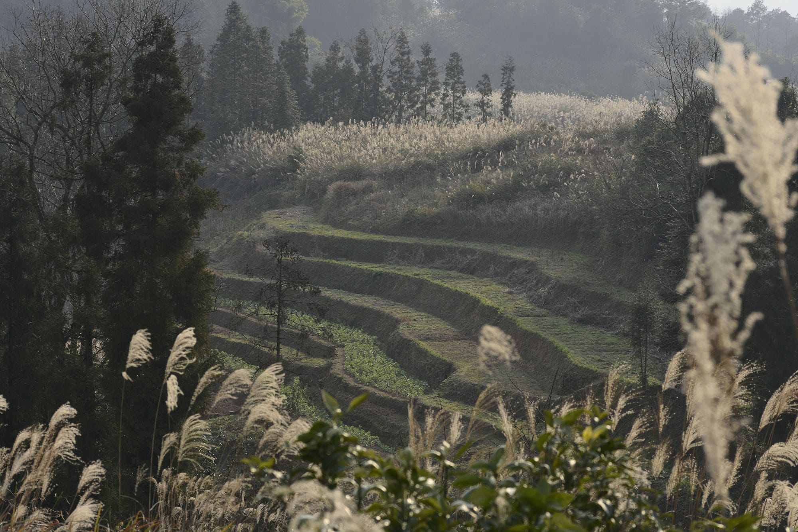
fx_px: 3059
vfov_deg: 9.9
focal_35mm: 138
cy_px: 266
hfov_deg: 14.9
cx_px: 399
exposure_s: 1/250
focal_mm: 92
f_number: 8
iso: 100
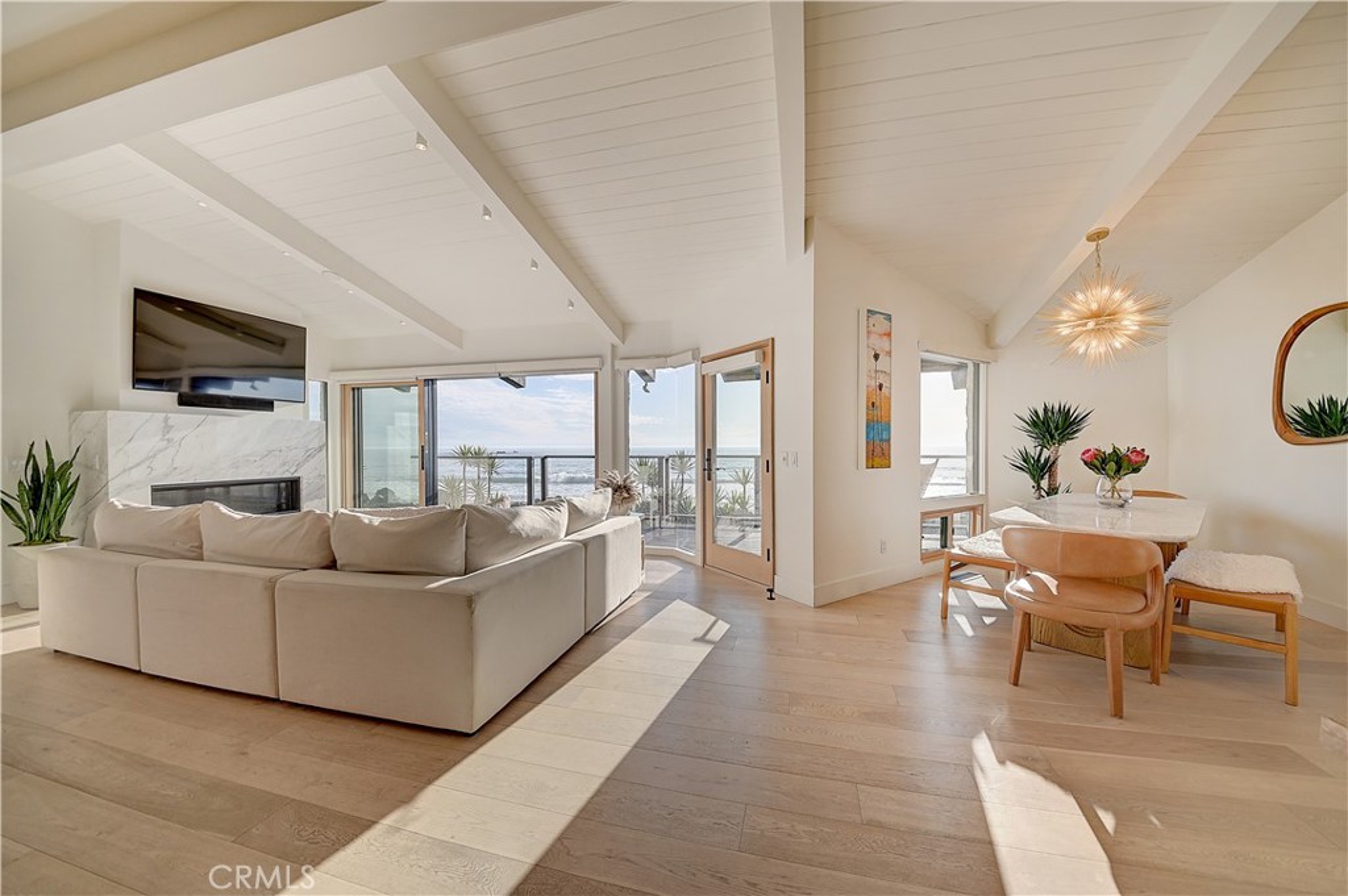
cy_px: 448
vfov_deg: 89.9
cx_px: 674
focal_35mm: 12
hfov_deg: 112.7
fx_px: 449
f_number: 8
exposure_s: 1/80
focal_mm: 12
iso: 250
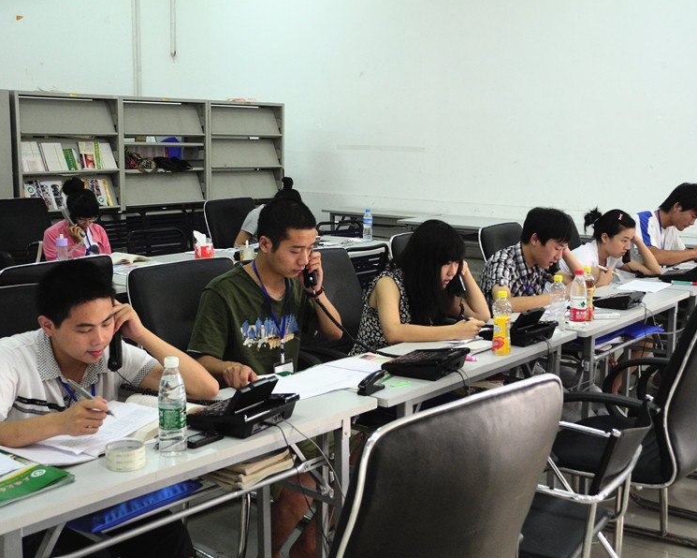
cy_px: 278
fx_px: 887
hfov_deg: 42.9
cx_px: 360
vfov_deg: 34.9
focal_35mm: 43
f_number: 3.2
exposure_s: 1/30
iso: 400
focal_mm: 8.8
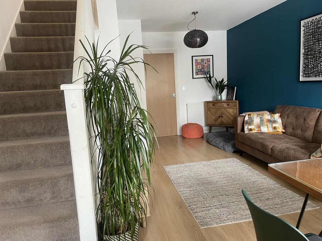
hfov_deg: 67.3
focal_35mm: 26
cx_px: 161
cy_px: 120
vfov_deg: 53.1
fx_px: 242
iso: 320
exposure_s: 1/50
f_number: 1.6
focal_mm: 4.2
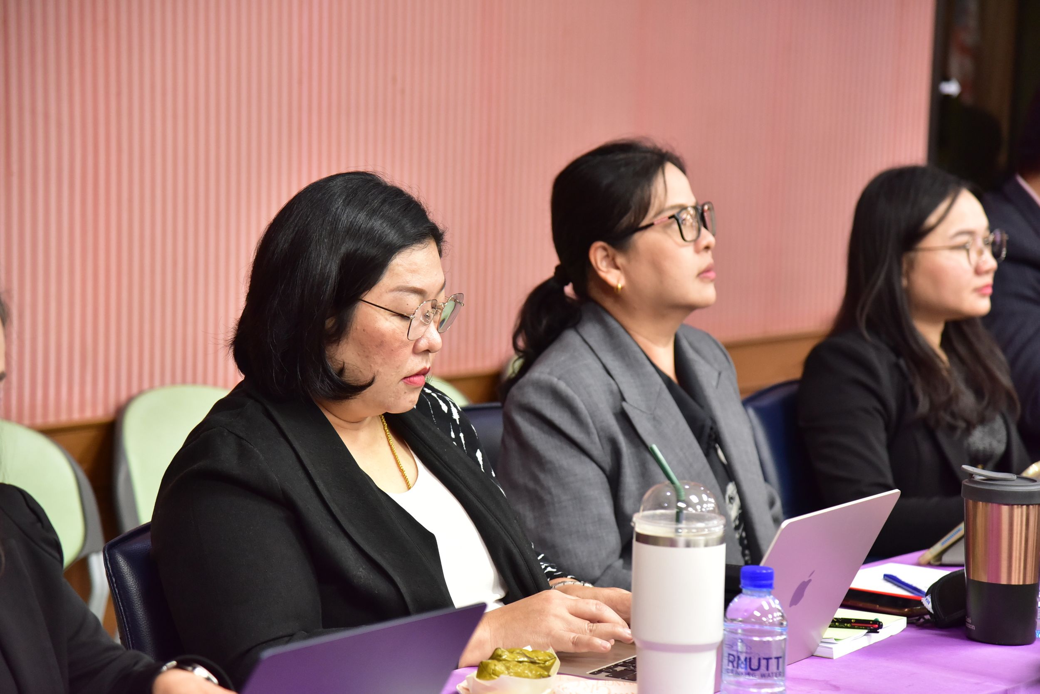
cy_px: 347
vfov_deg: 12.2
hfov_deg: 18.3
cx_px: 520
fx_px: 3236
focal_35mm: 112
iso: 2500
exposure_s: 1/100
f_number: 5
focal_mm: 112
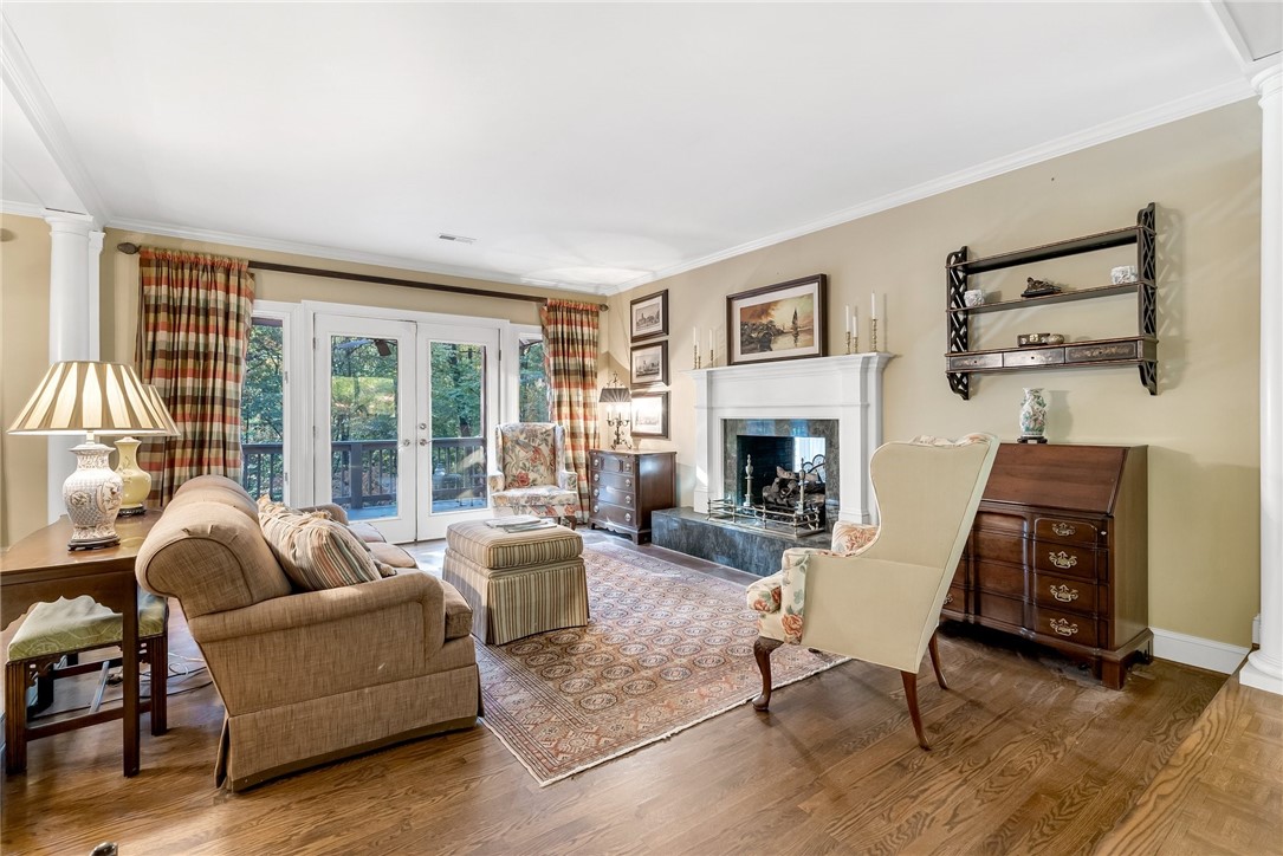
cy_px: 428
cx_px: 642
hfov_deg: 96.7
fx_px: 570
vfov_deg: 73.8
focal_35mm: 16
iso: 400
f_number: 8
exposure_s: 1/2.5
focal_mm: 16
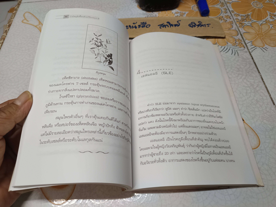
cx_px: 138
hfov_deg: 71.6
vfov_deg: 56.8
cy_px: 104
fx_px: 191
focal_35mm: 24
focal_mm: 5.31
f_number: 1.7
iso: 922
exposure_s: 1/50
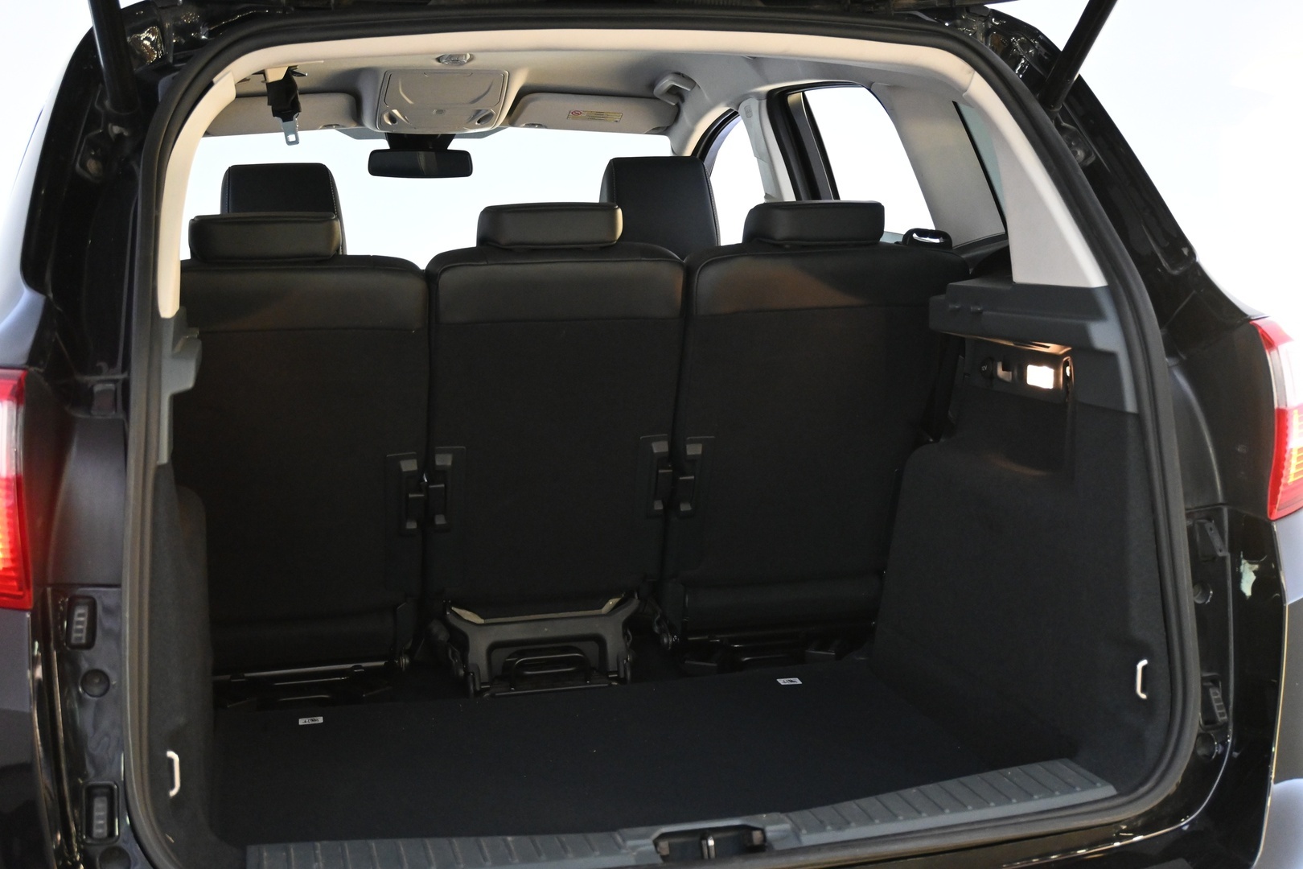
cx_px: 652
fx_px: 1574
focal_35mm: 44
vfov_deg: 30.8
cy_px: 434
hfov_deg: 45.0
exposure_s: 1/50
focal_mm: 29
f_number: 4.8
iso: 3200
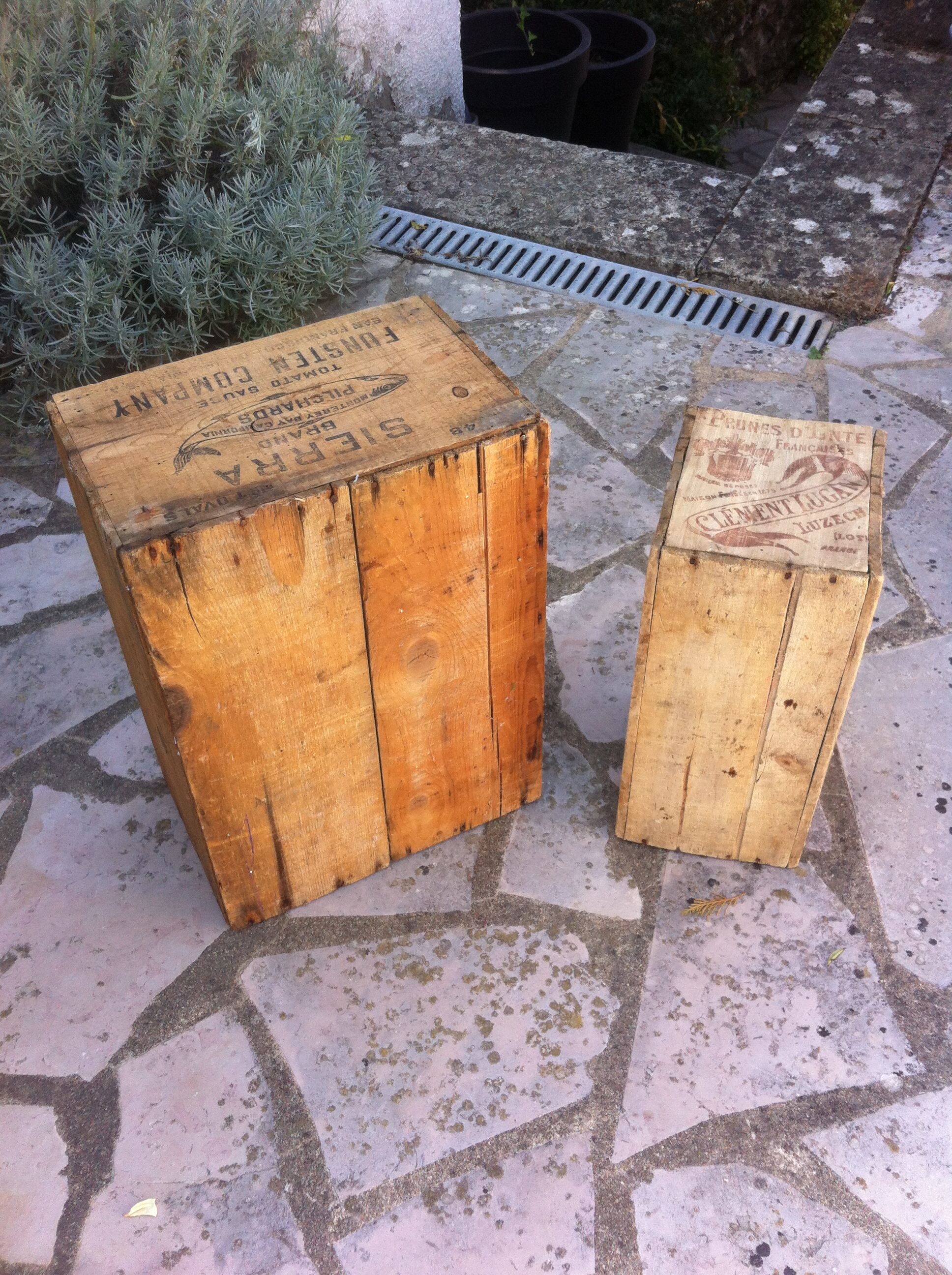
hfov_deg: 40.6
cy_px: 638
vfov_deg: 52.7
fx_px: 1287
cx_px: 476
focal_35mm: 35
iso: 80
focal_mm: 3.85
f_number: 2.8
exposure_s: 1/159
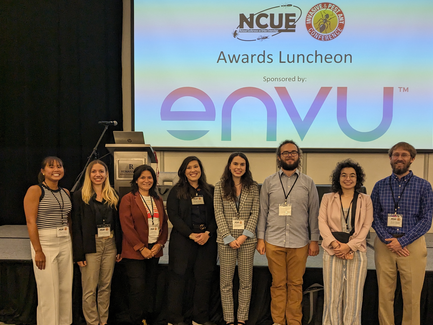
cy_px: 185
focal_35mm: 31
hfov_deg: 58.3
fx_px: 388
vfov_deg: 45.3
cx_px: 232
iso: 367
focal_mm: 4.38
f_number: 1.73
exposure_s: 1/120
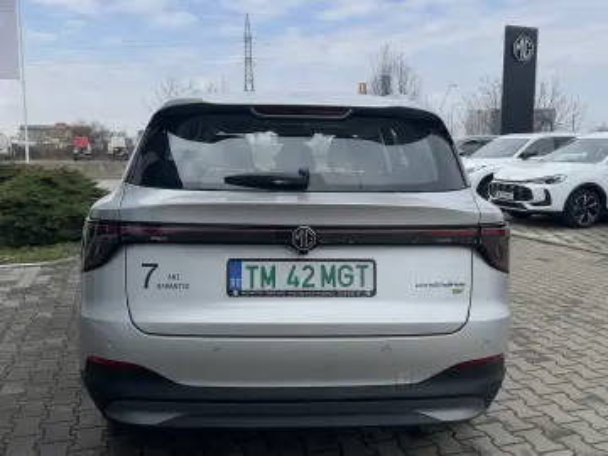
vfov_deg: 56.8
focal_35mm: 24
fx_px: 422
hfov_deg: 71.6
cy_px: 228
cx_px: 304
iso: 80
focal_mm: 6.86
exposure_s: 1/3247
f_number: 1.78
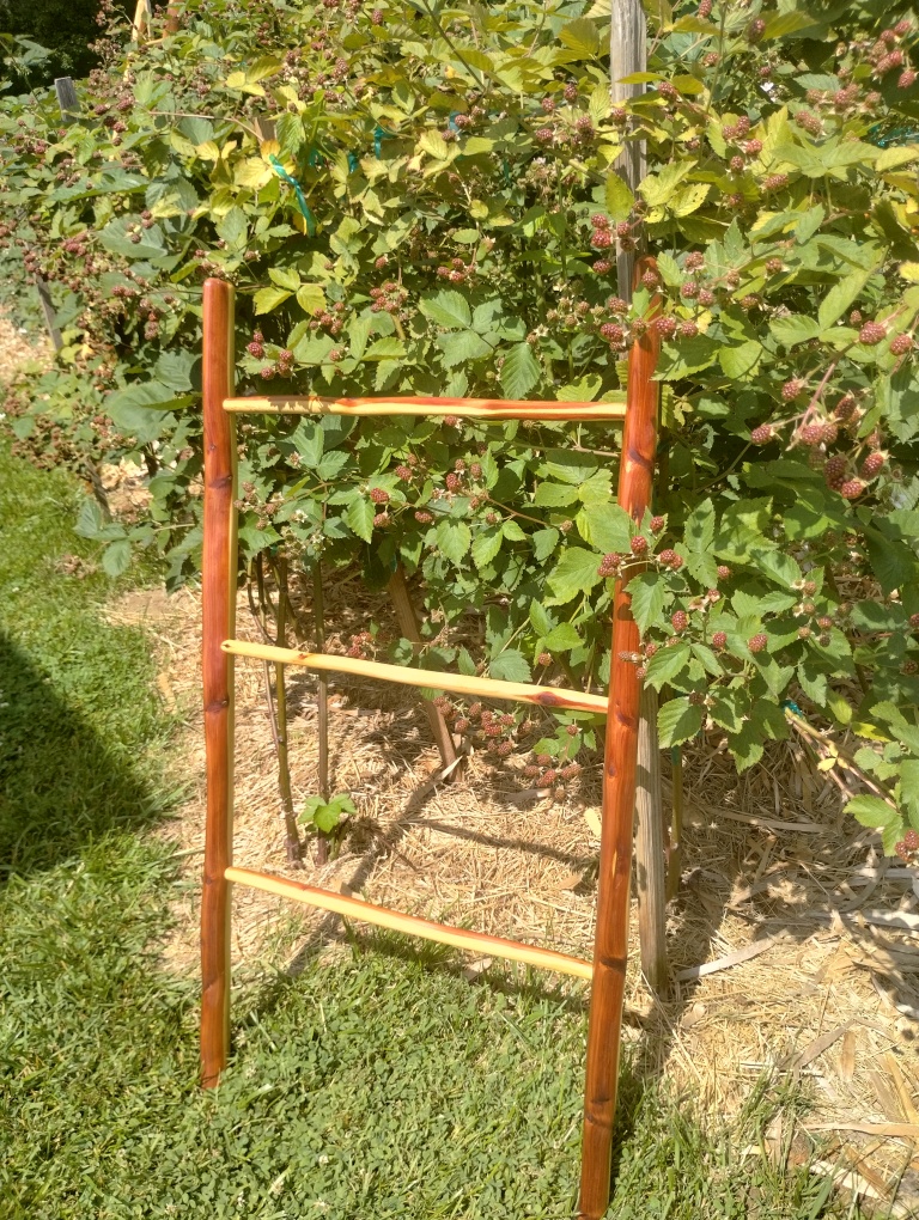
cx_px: 460
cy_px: 610
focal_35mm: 28
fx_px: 989
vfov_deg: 63.4
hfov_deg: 49.9
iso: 100
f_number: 1.8
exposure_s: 1/344
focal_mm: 4.27
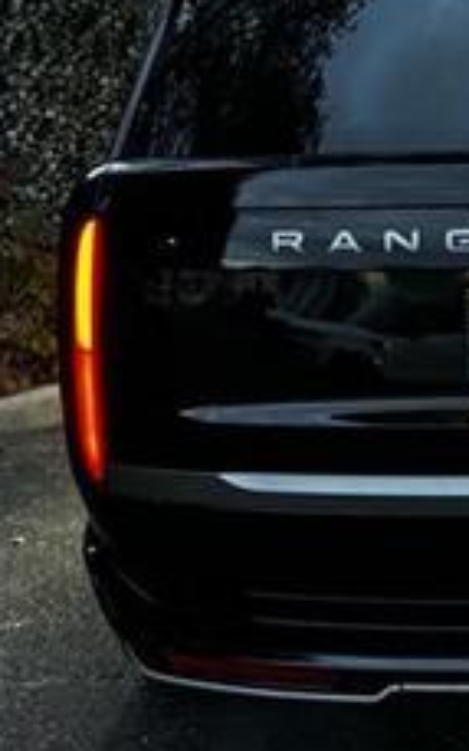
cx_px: 528
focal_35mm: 56
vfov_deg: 36.1
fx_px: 1146
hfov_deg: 21.8
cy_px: 275
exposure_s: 1/37
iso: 1000
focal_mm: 6.76
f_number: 1.78
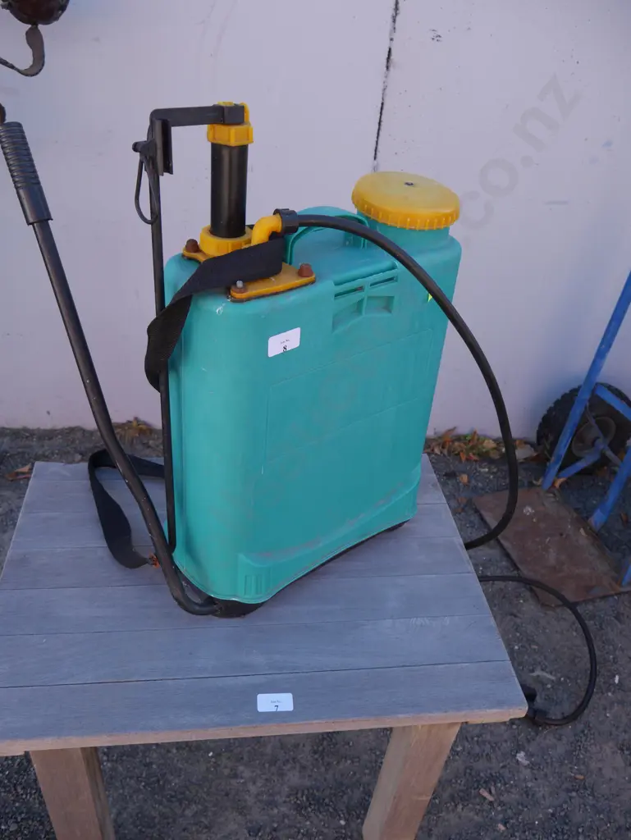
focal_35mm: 28
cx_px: 316
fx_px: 680
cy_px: 420
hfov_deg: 49.8
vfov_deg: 63.4
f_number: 4.5
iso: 200
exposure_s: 1/200
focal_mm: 14
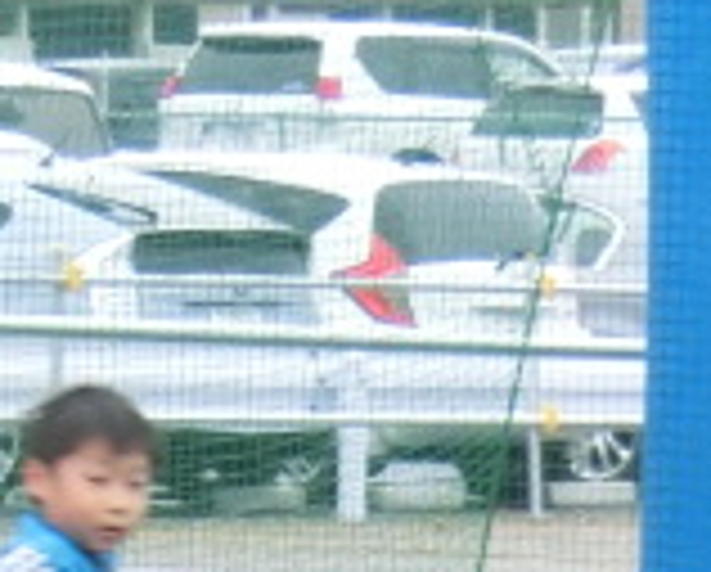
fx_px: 10309
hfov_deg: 3.9
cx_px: 922
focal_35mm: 489
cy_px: 964
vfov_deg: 3.2
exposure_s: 1/200
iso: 800
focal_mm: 22.1
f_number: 5.7
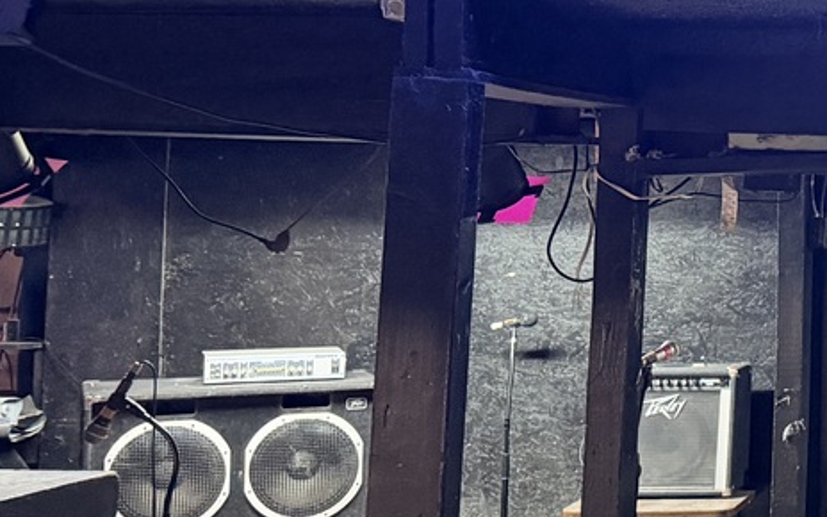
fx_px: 1781
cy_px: 121
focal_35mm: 79
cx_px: 1226
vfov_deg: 16.4
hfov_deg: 21.9
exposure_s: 1/30
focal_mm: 6.76
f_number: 1.78
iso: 800
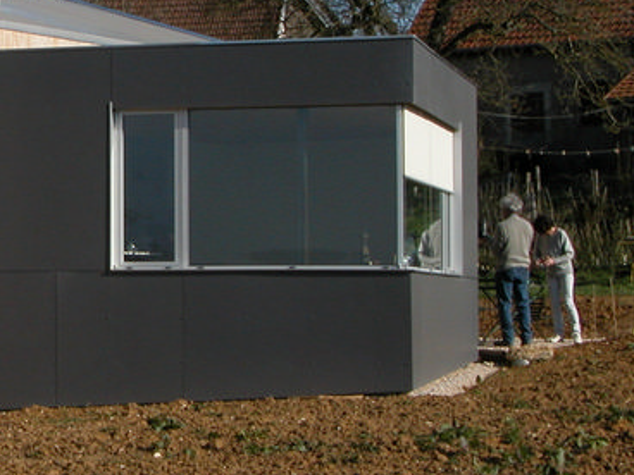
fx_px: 2546
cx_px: -179
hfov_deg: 13.7
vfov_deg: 10.7
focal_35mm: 139
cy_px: 155
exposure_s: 1/417
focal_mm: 12.7
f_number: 6.8
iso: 100
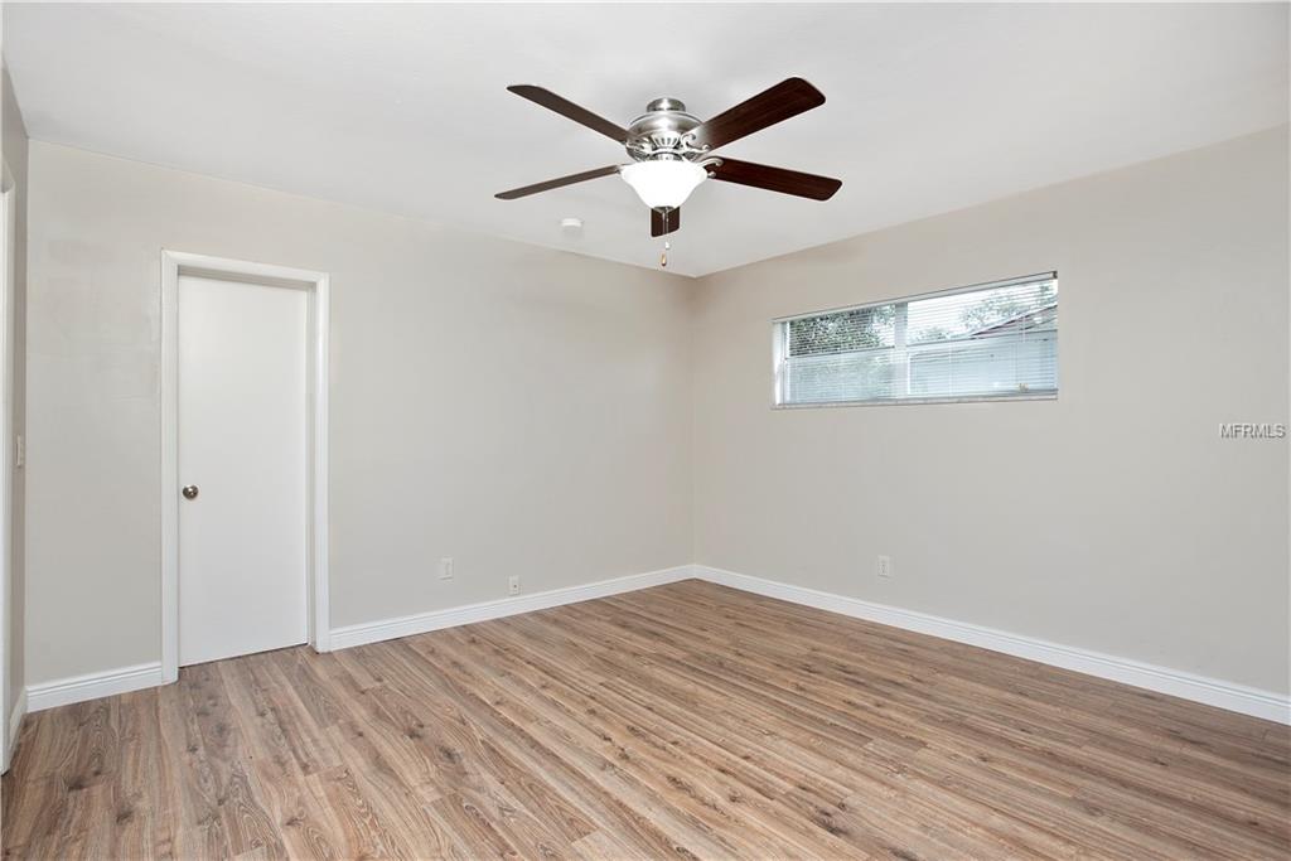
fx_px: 610
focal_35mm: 17
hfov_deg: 93.3
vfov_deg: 70.5
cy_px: 430
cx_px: 646
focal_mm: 17
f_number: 8
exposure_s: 1/200
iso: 400
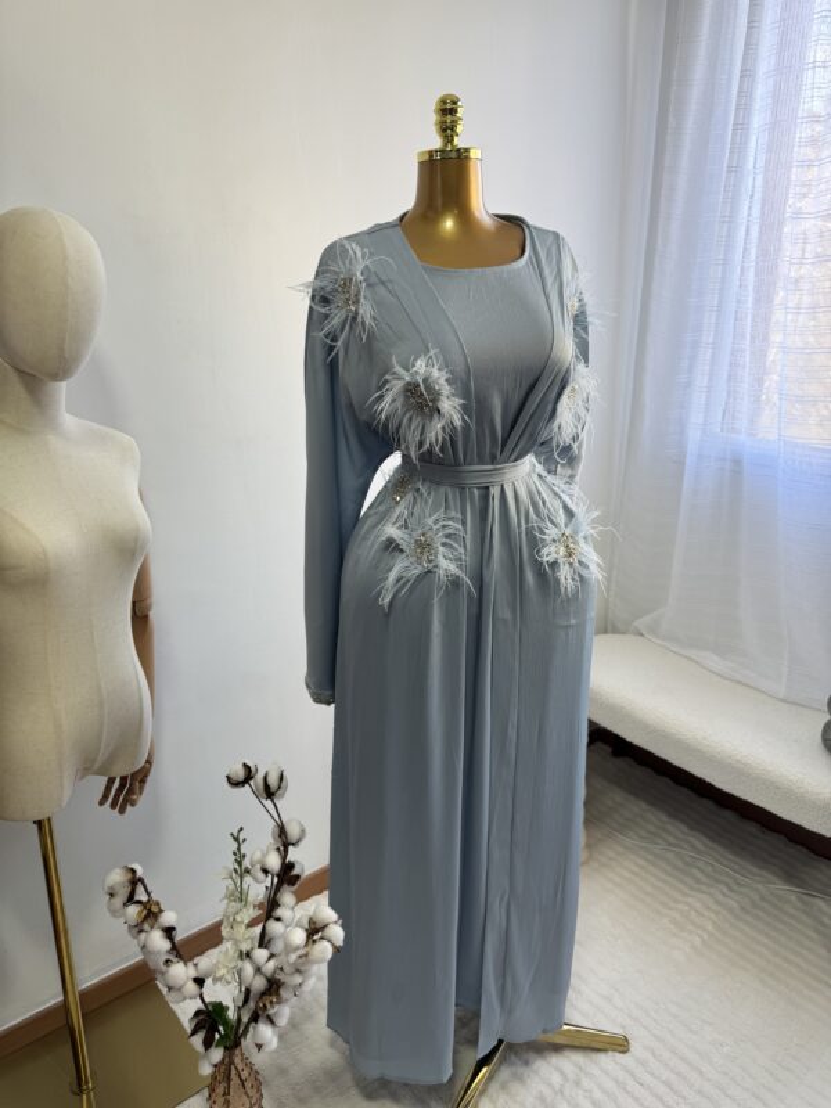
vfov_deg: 71.6
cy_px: 554
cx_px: 416
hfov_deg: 56.8
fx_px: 768
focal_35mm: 24
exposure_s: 1/129
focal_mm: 6.76
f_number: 1.78
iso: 50
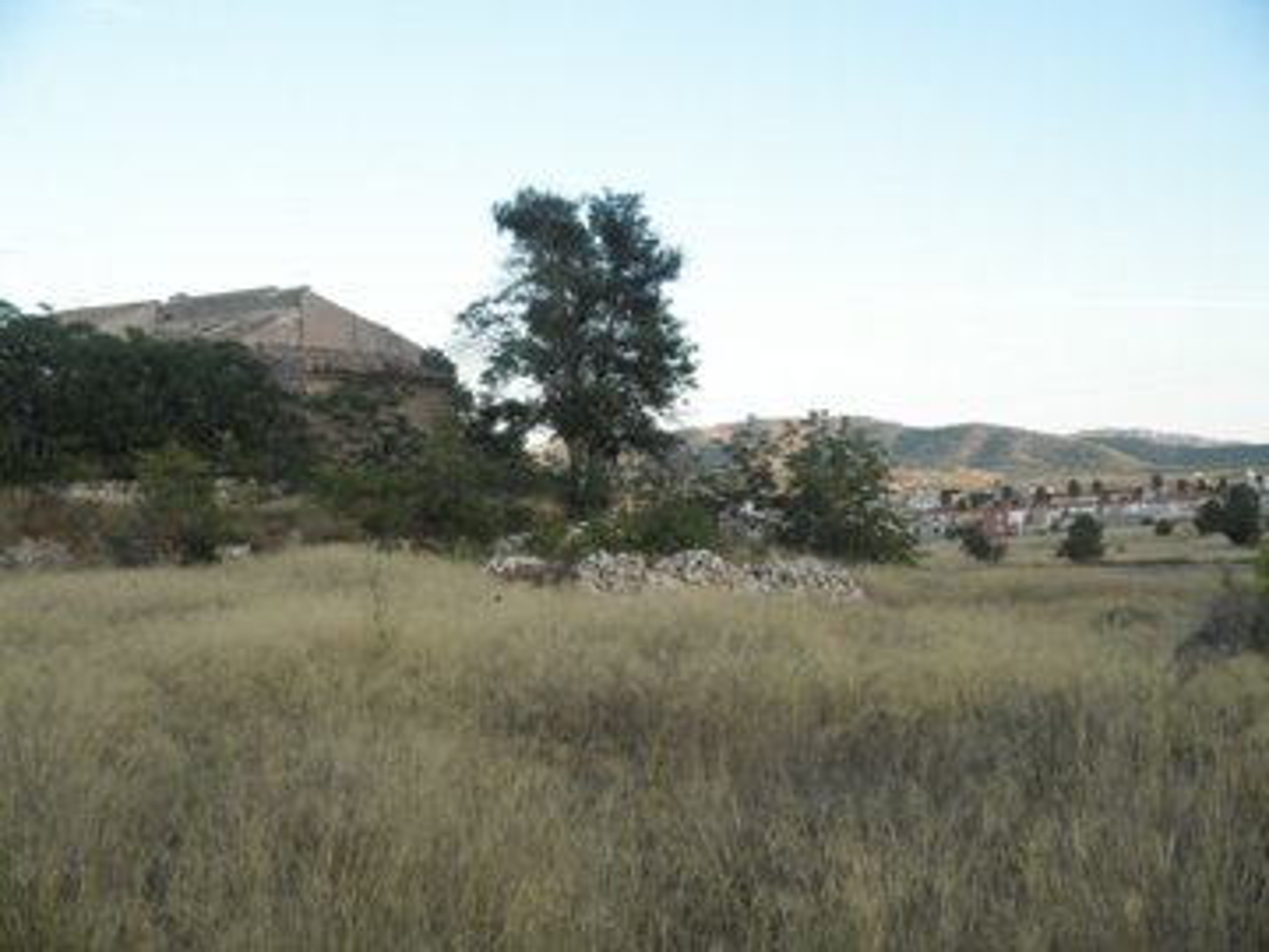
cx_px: 634
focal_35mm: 44
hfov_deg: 42.9
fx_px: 1613
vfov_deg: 32.9
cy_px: 476
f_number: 3.4
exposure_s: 1/100
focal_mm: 7.9
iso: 64
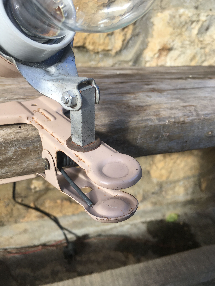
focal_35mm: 30
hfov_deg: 46.8
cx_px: 111
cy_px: 140
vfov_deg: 60.0
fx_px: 248
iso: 25
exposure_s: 1/323
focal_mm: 4.15
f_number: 2.2
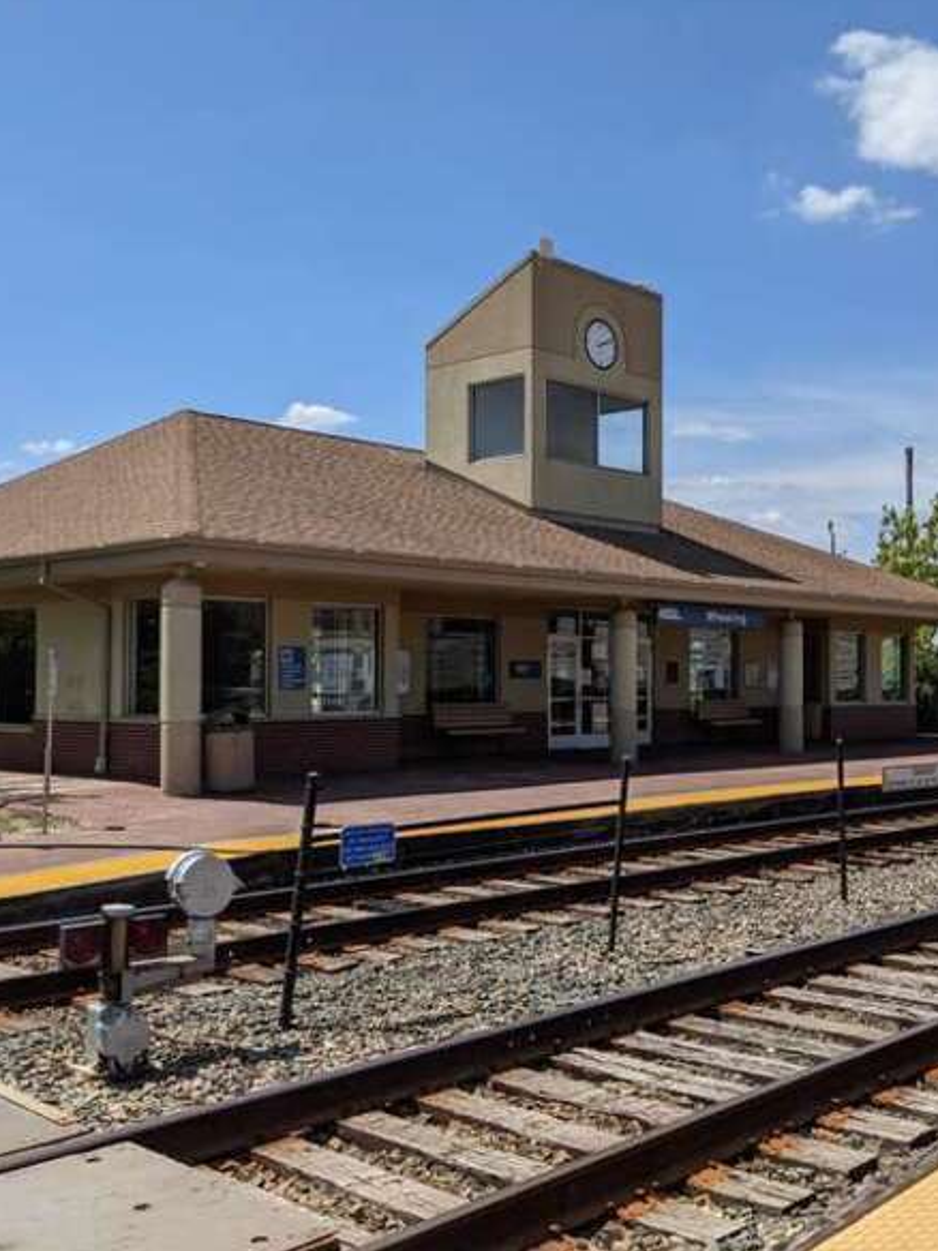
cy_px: 628
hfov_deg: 38.6
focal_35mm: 37
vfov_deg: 50.1
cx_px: 540
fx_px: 1337
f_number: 1.73
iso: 39
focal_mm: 4.38
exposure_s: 1/3906
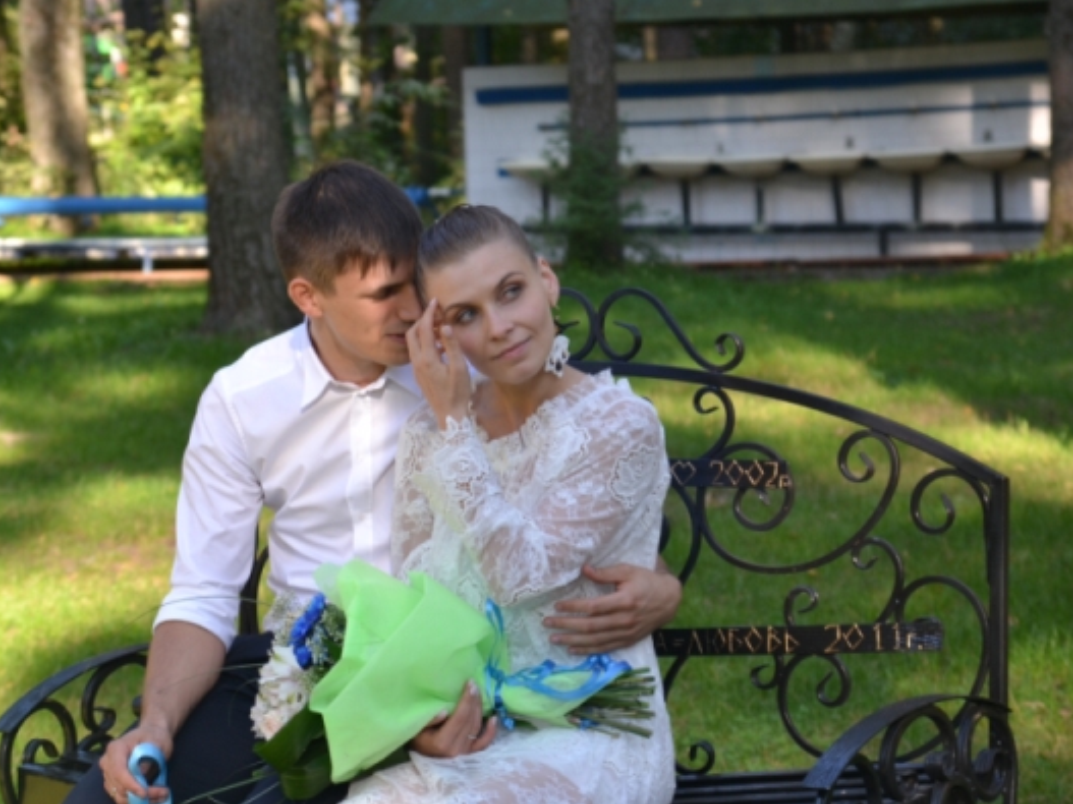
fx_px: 3564
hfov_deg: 17.1
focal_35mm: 115
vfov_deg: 12.9
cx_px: 495
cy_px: 405
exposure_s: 1/80
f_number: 5
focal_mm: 70
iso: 200
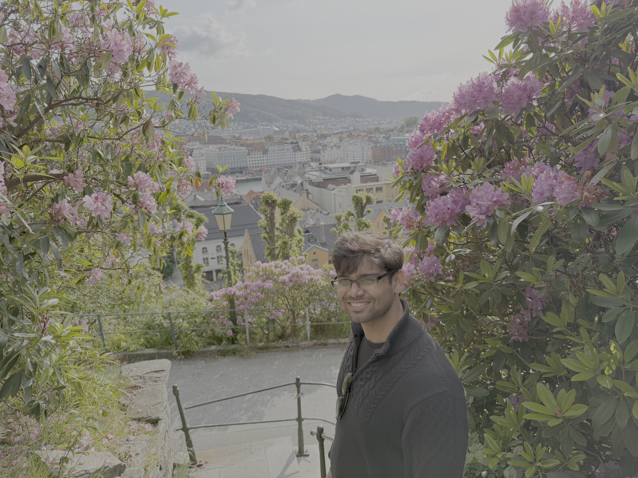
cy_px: 239
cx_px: 319
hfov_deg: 71.6
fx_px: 442
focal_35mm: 24
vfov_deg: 56.8
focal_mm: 6.76
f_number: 1.78
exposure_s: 1/2110
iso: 100
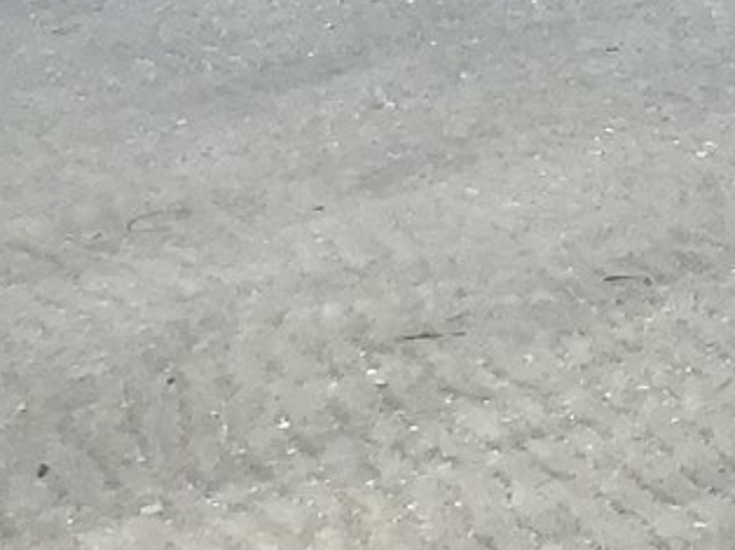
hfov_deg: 10.6
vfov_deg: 8.7
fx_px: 3352
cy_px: -674
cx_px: 1823
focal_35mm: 158
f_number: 2.4
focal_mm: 3.3
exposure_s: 1/3135
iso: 25
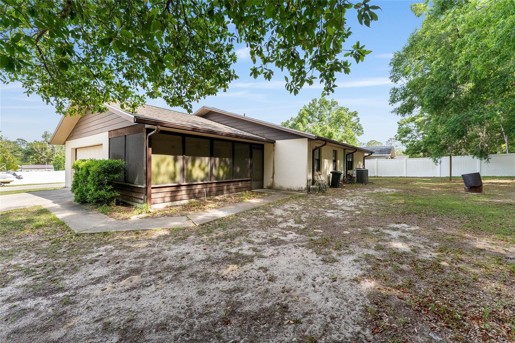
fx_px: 213
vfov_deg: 77.7
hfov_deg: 100.8
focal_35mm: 15
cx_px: 258
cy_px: 172
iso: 400
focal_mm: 14.9
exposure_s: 1/320
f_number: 7.1
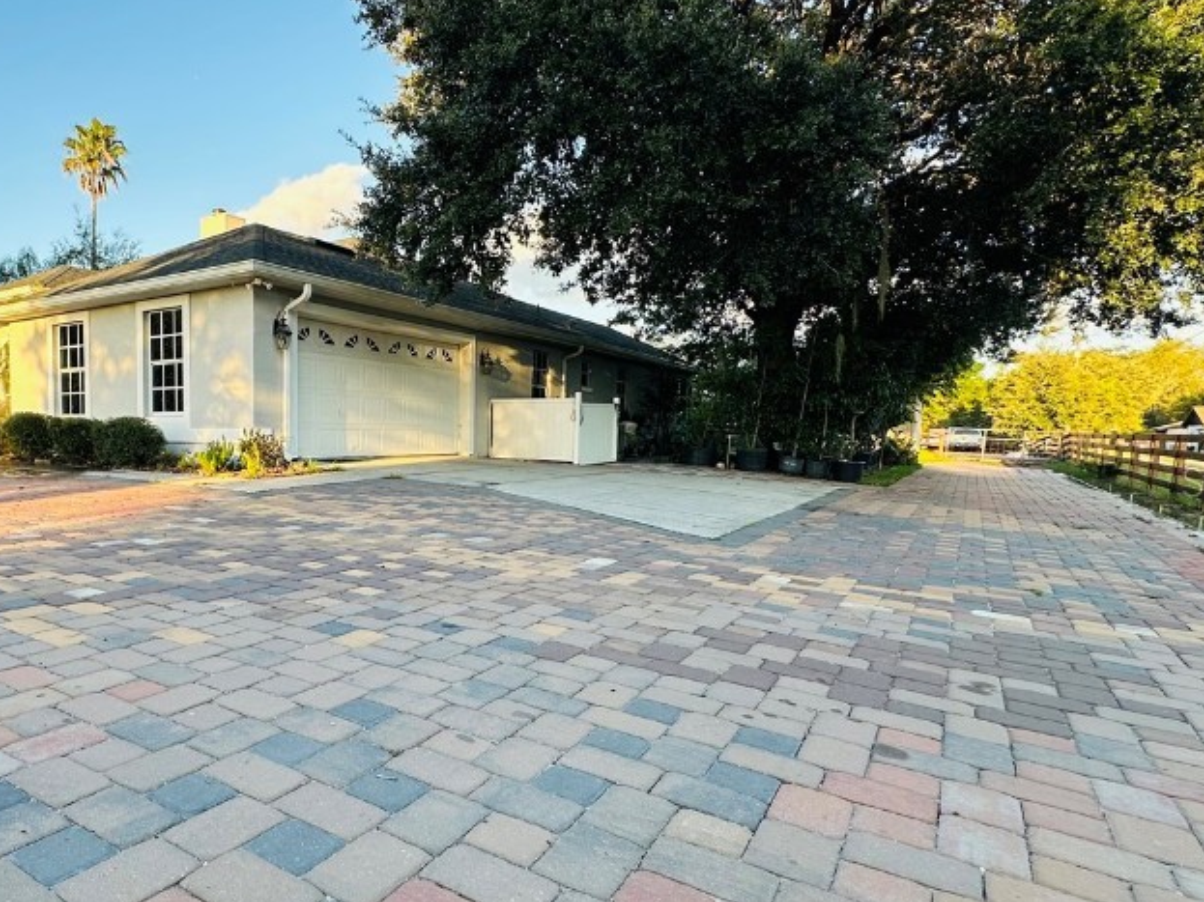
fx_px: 800
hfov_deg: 71.1
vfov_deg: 58.8
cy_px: 481
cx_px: 375
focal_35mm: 23
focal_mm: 2.22
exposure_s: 1/184
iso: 40
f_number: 2.2
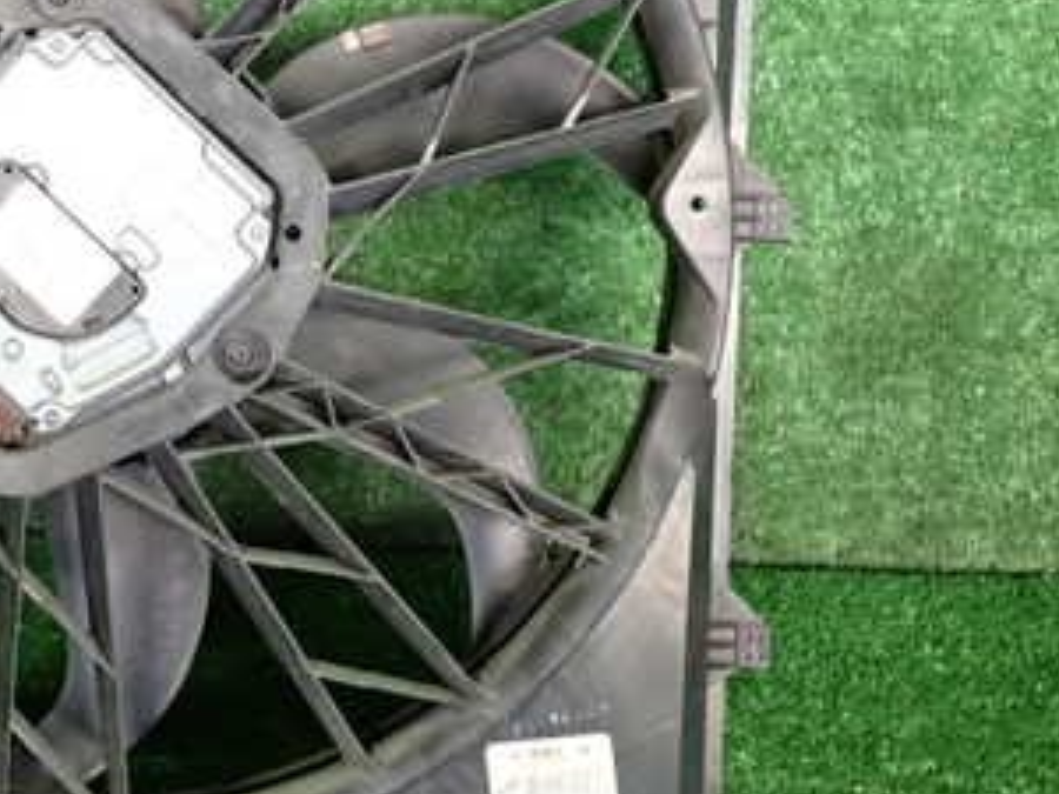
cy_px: 261
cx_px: 39
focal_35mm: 60
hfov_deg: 30.3
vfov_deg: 24.3
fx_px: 1836
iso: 320
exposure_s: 1/30
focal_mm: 5.4
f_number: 2.3
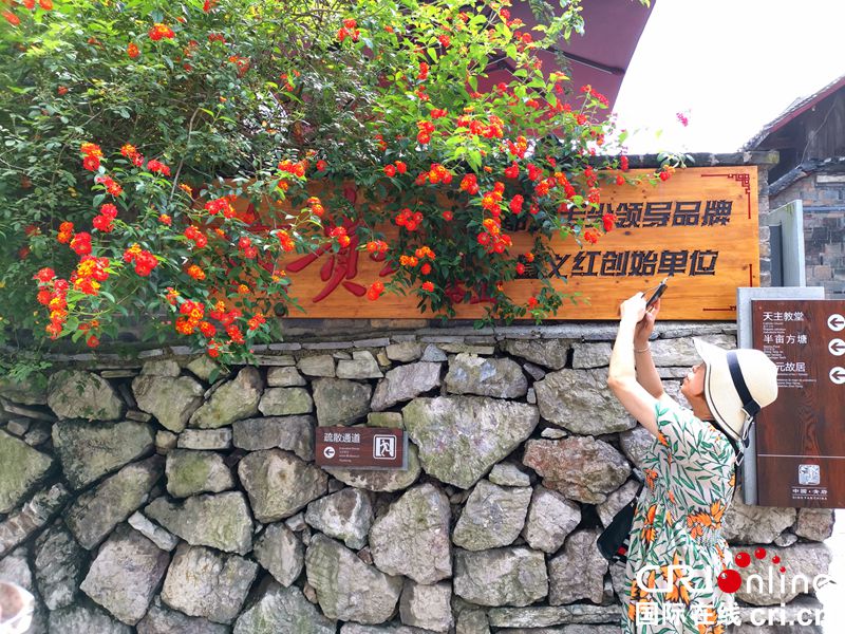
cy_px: 317
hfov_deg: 65.3
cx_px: 422
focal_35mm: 27
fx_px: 659
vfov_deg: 51.4
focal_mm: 5.58
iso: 50
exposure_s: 1/265
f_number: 1.8
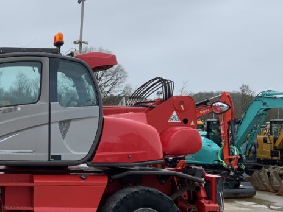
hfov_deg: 28.5
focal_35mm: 64
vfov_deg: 22.9
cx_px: 5
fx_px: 523
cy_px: 111
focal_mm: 3
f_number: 1.8
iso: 16
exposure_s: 1/540
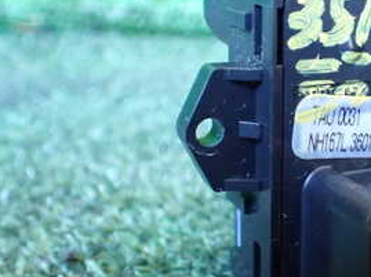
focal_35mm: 67
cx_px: 372
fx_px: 717
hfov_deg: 27.3
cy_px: 116
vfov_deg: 21.9
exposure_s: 1/30
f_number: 2.3
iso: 1250
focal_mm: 5.4
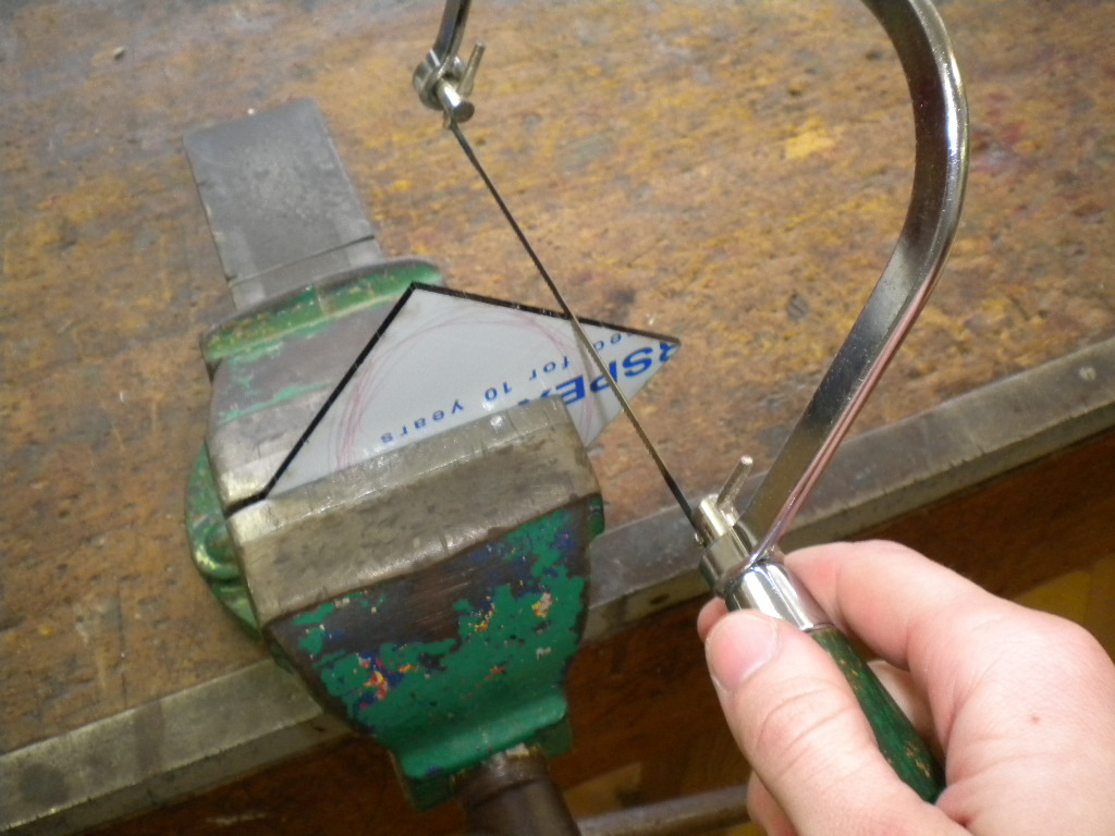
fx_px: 1127
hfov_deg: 52.6
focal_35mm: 35
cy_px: 418
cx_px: 558
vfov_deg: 40.7
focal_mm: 6.3
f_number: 4.6
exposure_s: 1/30
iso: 400
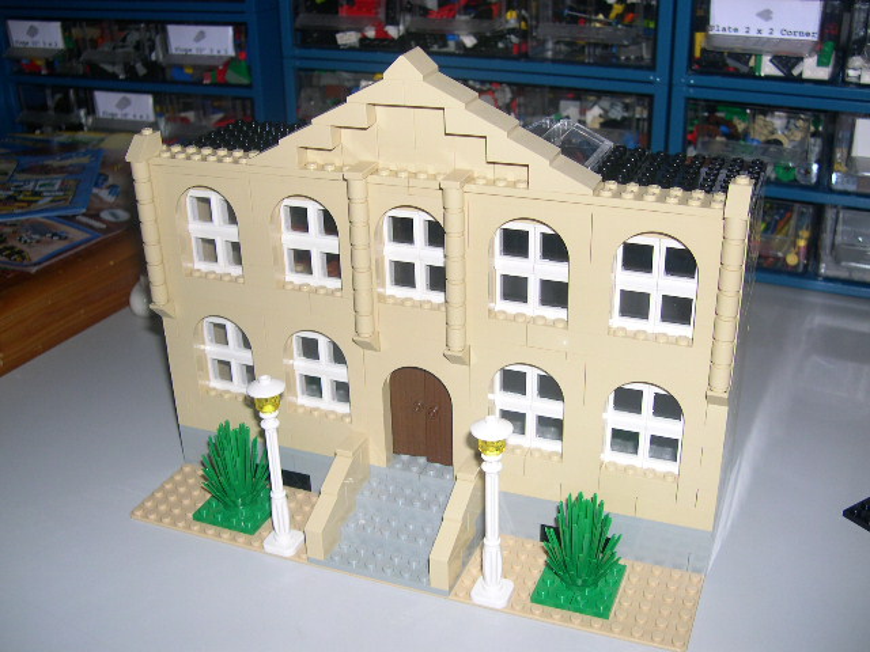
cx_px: 435
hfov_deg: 49.0
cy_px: 326
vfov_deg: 37.7
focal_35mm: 38
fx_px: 955
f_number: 2.8
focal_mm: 8
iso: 100
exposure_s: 1/60
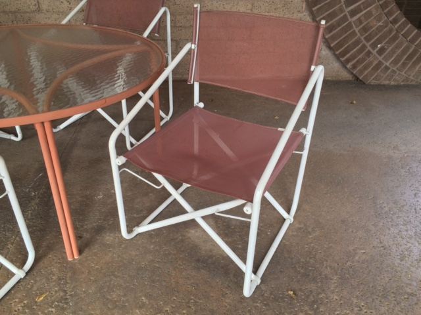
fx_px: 353
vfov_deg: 48.2
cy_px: 158
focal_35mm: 29
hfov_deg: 61.7
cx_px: 210
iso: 32
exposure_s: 1/122
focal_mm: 4.15
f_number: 2.2
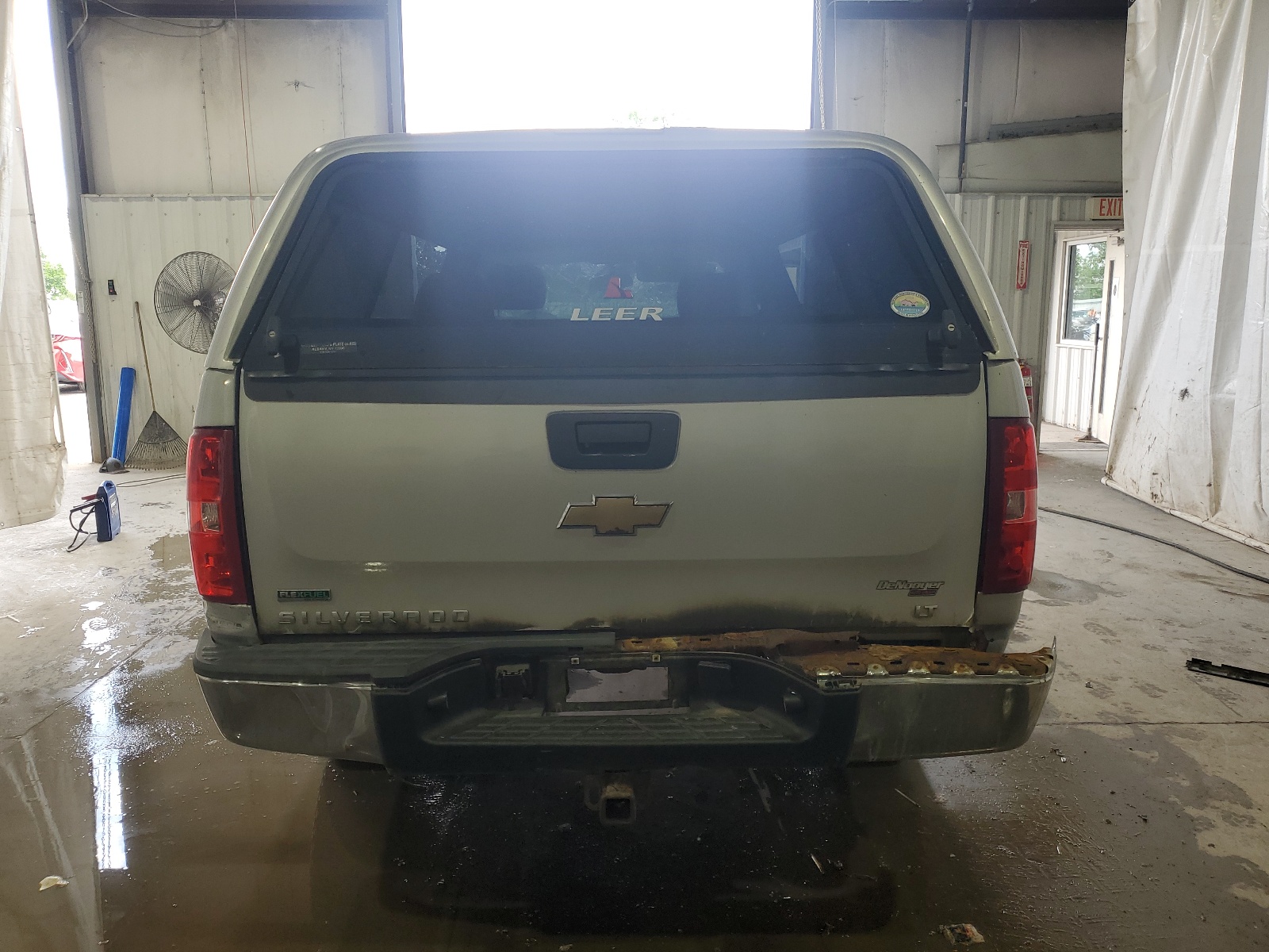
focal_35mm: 26
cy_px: 476
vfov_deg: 53.1
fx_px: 953
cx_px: 634
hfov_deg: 67.3
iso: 50
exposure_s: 1/122
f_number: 1.5
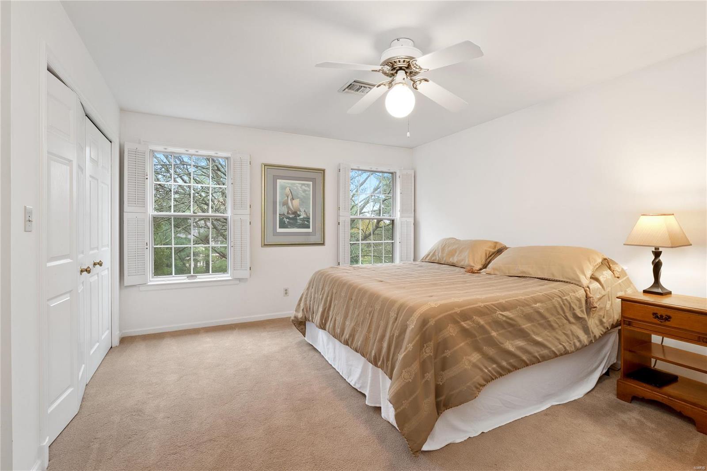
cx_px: 354
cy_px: 236
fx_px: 314
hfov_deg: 96.7
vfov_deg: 73.7
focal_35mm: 16
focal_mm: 8
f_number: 8
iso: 400
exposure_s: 1/1.67
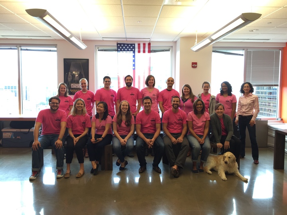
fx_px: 240
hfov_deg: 61.7
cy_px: 108
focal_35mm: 29
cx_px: 144
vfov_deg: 48.2
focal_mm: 4.15
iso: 40
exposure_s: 1/30
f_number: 2.2
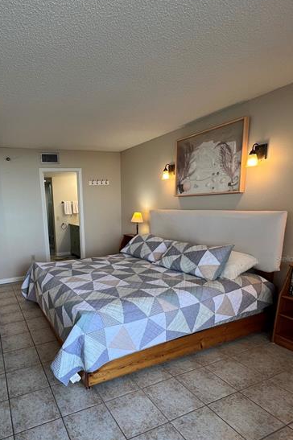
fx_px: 232
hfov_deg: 61.6
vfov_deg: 86.1
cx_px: 80
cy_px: 258
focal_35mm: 19
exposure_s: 1/120
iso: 64
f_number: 1.8
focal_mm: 1.57
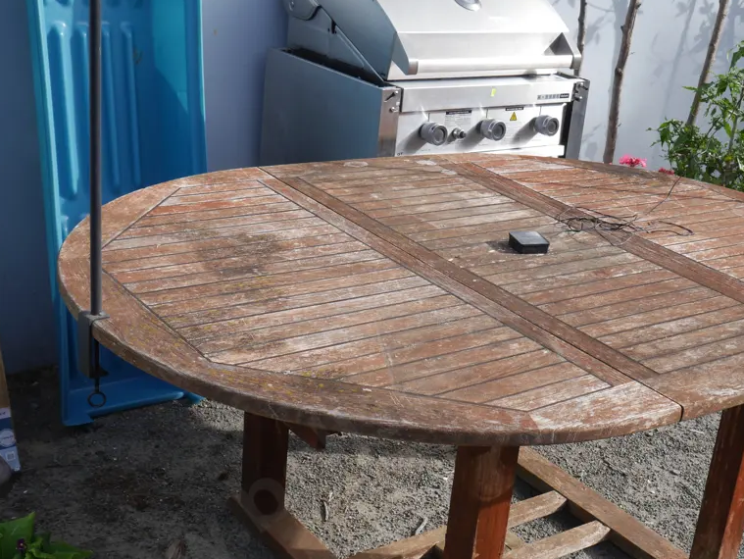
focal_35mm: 54
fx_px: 1161
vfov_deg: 27.0
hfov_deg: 35.3
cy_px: 354
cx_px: 463
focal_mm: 20
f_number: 8
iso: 200
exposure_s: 1/320
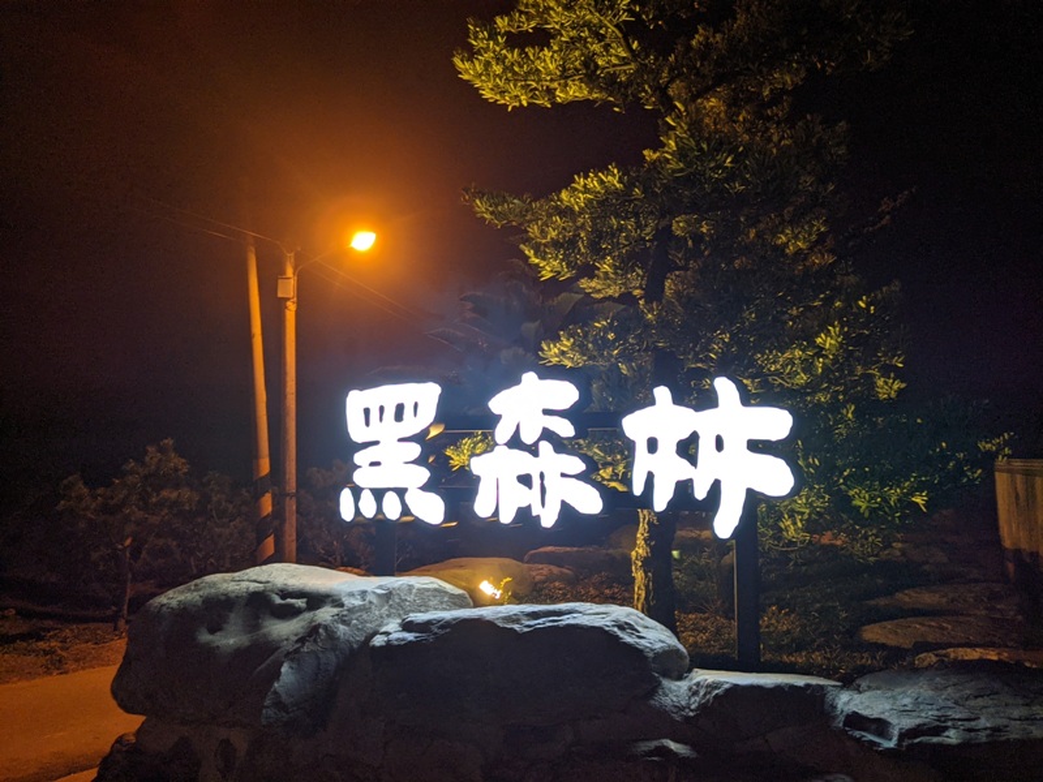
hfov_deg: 65.3
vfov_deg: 51.4
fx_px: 814
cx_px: 522
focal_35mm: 27
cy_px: 391
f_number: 1.73
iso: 55
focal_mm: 4.38
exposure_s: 1/28.6
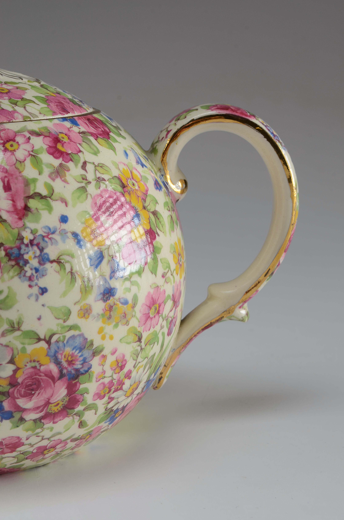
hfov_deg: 16.5
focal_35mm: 82
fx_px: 1188
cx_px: 172
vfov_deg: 24.7
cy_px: 260
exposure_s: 1/80
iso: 100
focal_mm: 55
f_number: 14
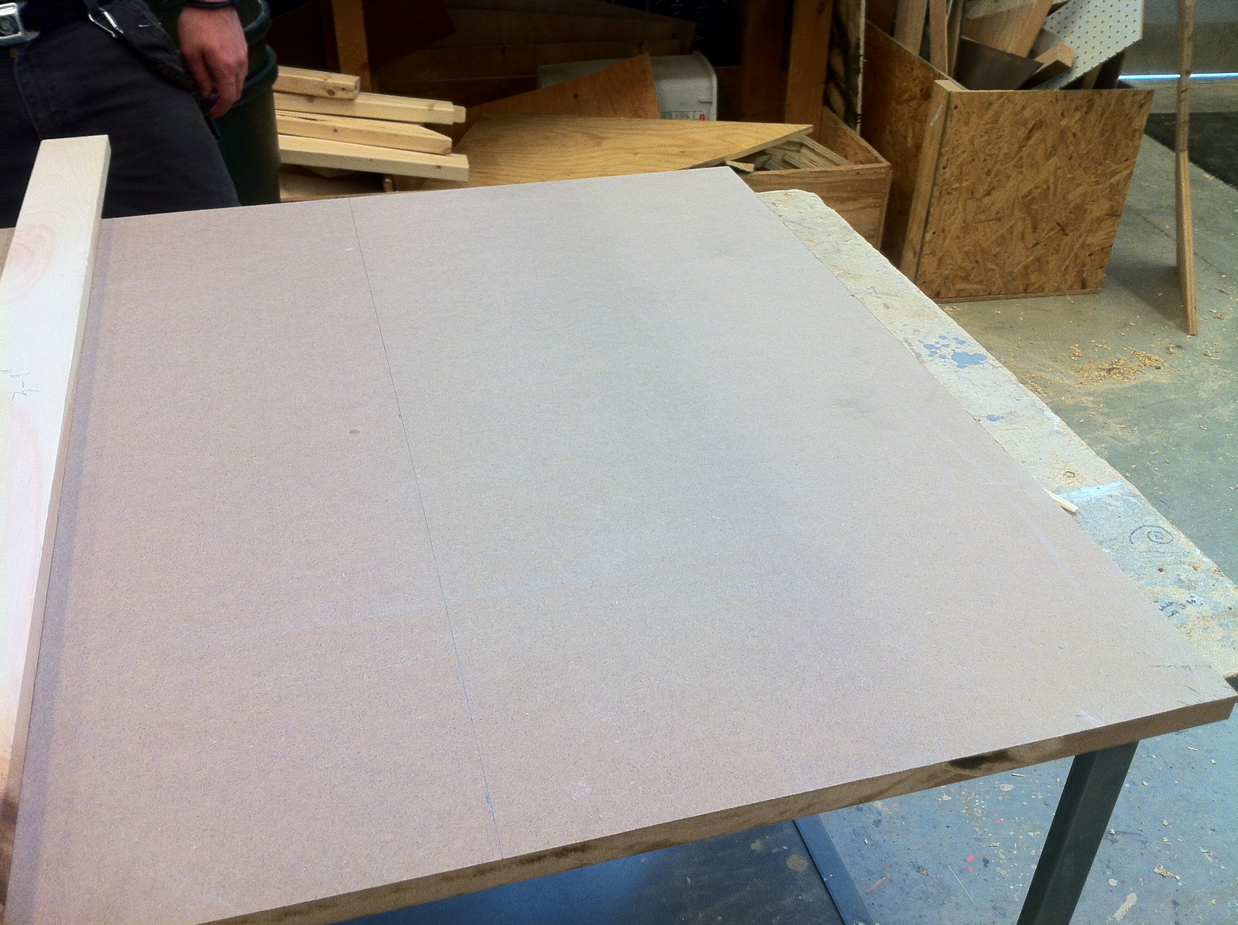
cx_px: 619
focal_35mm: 35
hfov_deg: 52.7
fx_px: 1250
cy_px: 462
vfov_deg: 40.6
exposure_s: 1/30
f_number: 2.8
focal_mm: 3.85
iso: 80
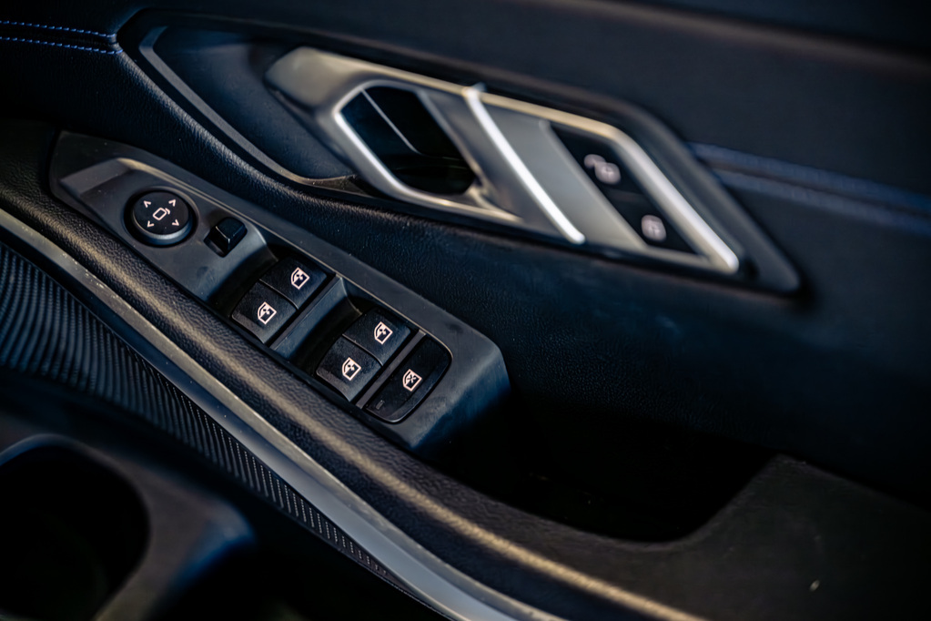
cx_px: 466
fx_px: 1758
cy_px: 310
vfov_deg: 20.0
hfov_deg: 29.7
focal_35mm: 68
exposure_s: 1/100
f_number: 2.8
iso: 320
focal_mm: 68
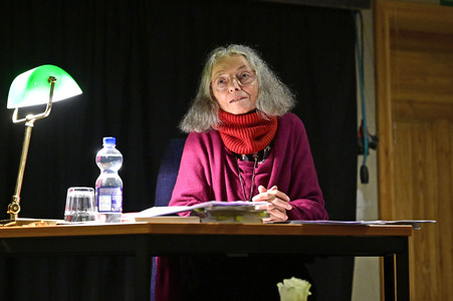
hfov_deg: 28.9
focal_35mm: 70
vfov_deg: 19.4
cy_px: 150
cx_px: 226
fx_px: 880
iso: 8000
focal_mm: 70
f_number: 2.8
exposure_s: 1/100
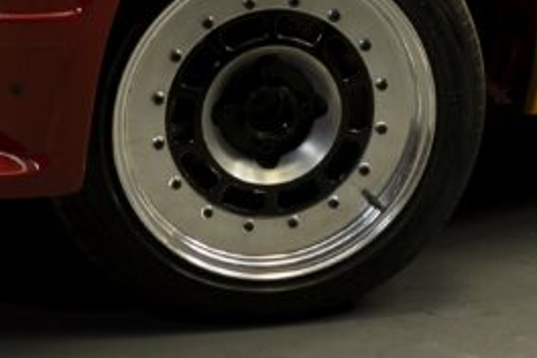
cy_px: -301
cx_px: 543
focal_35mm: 200
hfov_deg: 10.2
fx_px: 2983
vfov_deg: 6.7
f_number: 4.5
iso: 250
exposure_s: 1/5
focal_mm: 40
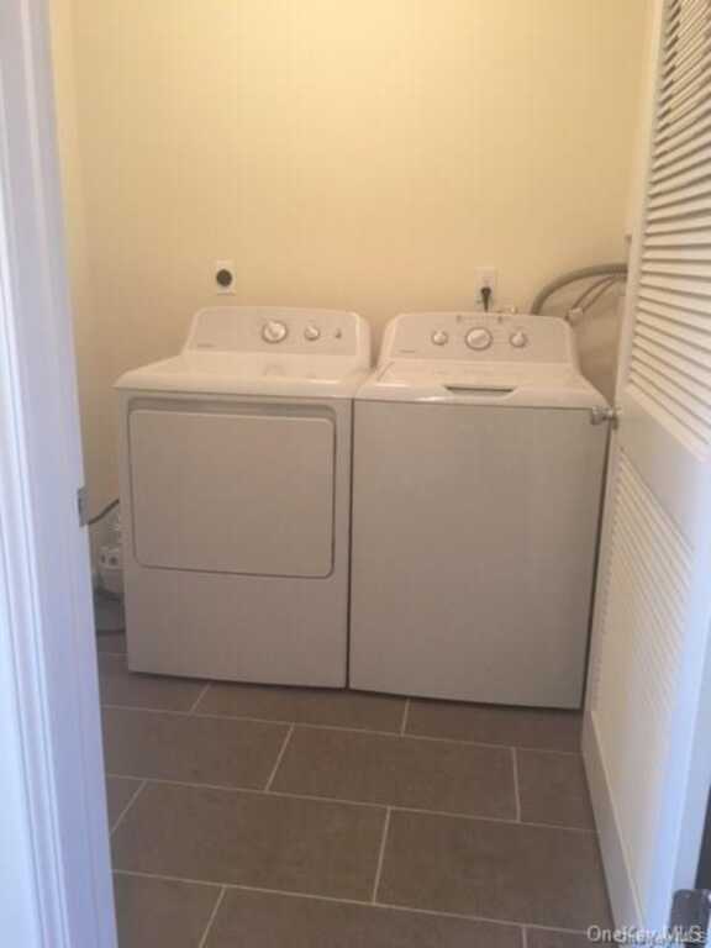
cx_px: 356
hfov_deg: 48.2
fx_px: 794
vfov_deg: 61.7
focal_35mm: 29
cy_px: 474
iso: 32
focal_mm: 4.15
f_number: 2.2
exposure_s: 1/15
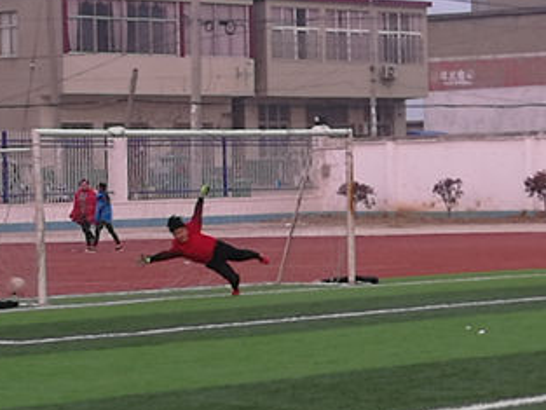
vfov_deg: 8.3
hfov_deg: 10.9
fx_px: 2824
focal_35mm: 179
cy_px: 148
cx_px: 602
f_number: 2.2
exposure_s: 1/100
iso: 80
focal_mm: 4.5
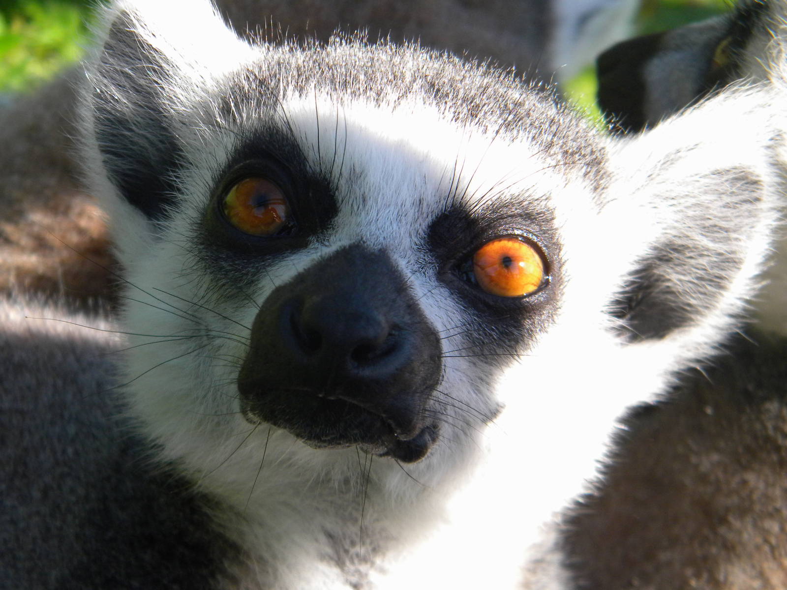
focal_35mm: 83
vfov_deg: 17.8
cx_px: 394
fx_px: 1887
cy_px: 295
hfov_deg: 23.6
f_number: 4.5
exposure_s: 1/500
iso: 201
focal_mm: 15.1
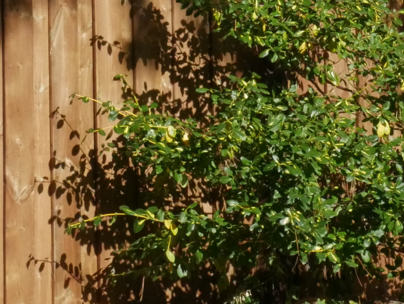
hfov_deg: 11.5
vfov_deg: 8.7
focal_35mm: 171
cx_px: 122
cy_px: 90
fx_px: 1997
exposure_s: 1/640
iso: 2500
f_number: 22
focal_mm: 26
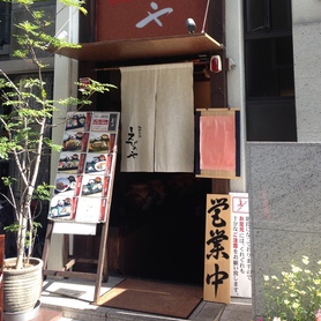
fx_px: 441
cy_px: 91
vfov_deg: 39.2
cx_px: 160
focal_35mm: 42
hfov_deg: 40.0
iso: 50
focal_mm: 4.12
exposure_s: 1/243
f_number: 2.4
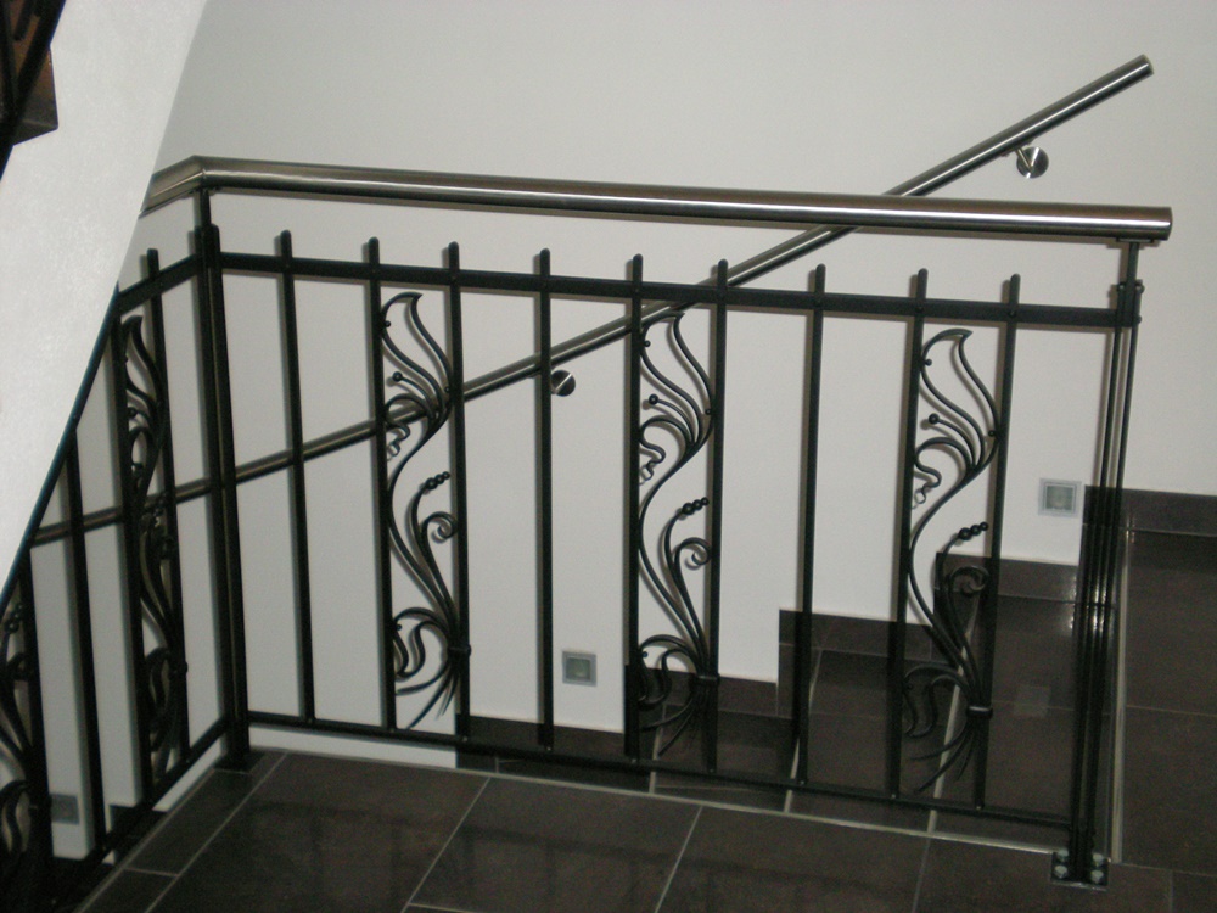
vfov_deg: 26.1
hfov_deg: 34.3
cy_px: 456
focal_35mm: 56
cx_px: 608
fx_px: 1969
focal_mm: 9.3
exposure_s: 1/60
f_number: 3.9
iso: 326
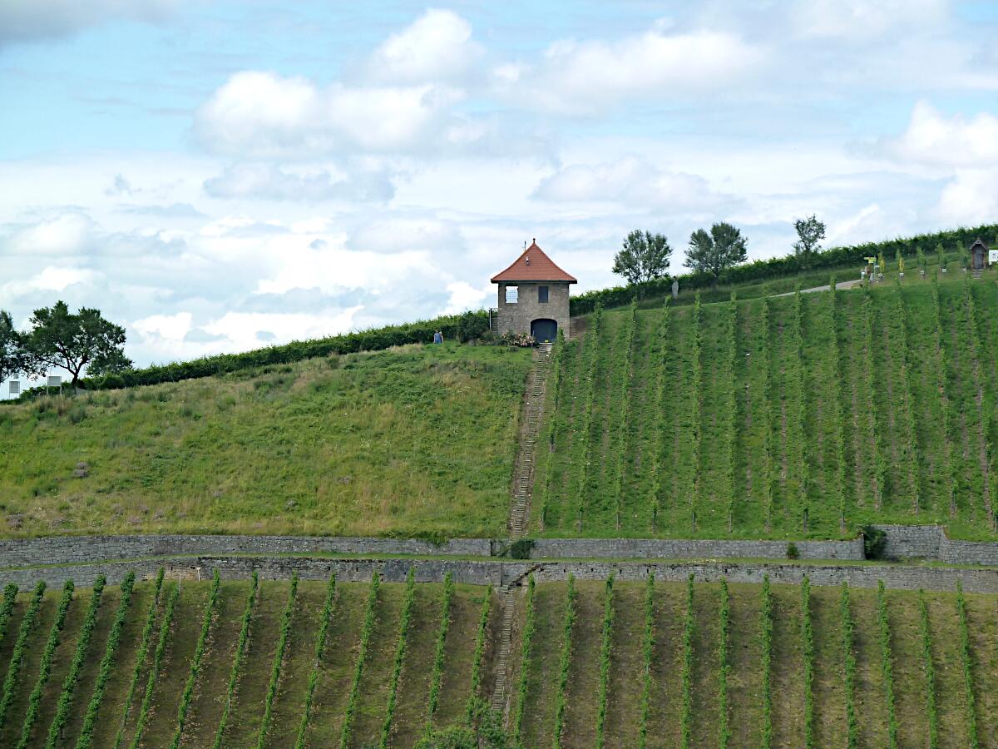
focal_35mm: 128
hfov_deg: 15.4
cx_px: 499
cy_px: 374
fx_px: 3690
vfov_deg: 11.6
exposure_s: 1/400
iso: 125
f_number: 4.4
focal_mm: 21
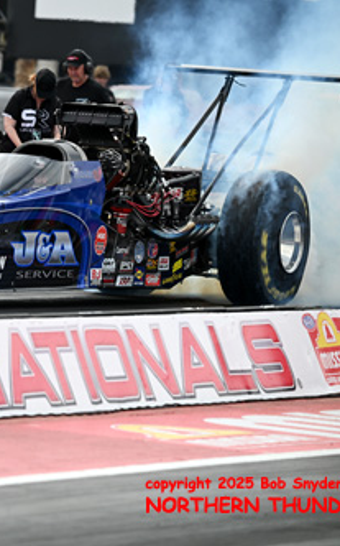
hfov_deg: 3.9
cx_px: -18
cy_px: 273
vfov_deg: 6.2
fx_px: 5020
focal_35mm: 338
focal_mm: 220
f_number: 5.6
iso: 400
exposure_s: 1/2000
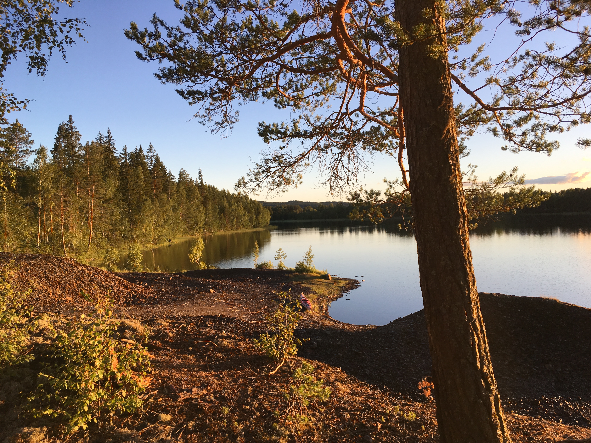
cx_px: 296
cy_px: 222
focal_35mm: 29
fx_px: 495
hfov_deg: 61.7
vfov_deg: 48.2
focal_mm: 4.15
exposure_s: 1/337
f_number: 2.2
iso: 25
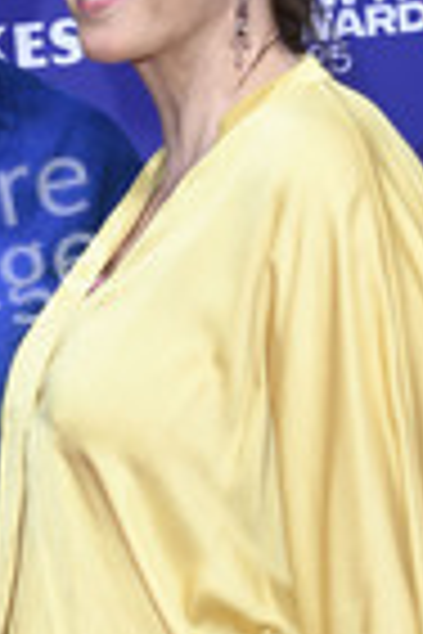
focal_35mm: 125
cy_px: 490
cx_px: 4
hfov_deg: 10.9
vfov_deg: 16.3
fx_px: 2203
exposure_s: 1/200
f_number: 5.6
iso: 800
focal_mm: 44
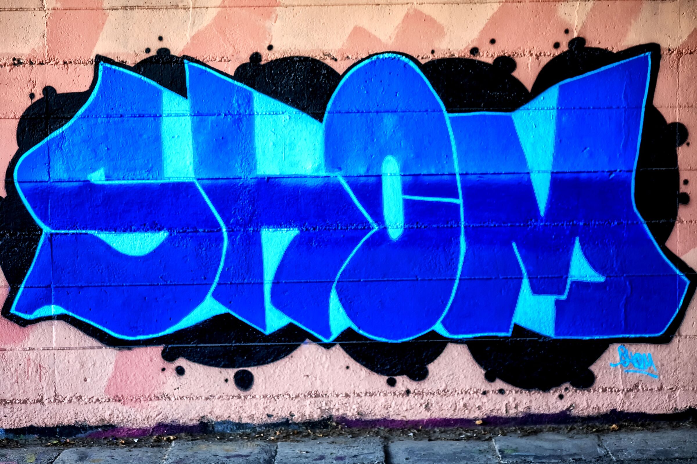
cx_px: 348
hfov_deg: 22.6
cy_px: 232
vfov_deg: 15.2
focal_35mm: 90
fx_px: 1742
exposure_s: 1/180
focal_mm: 60
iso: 400
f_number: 2.4
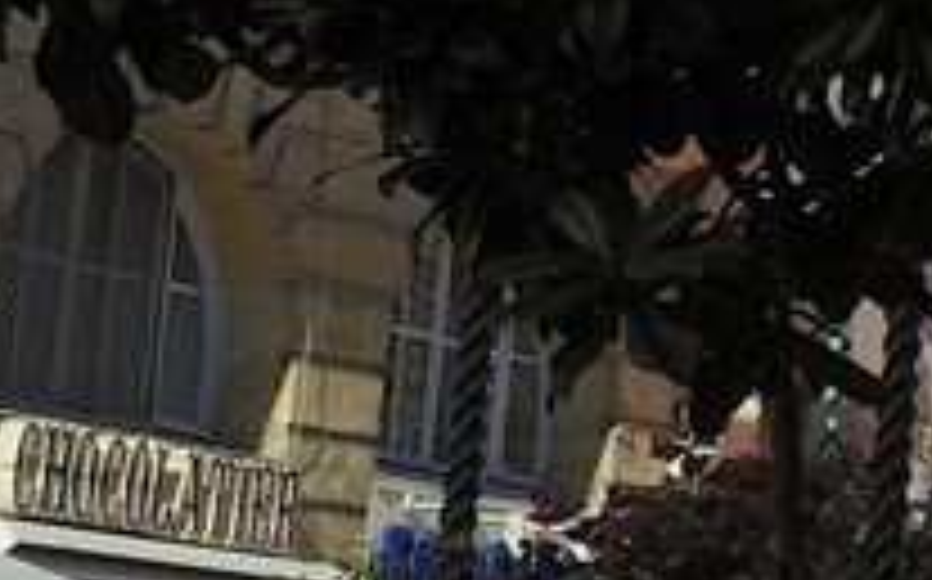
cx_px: 3296
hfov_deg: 7.1
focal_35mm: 244
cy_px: -243
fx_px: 6193
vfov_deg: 5.3
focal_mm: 31
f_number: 11
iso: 200
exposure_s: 1/200
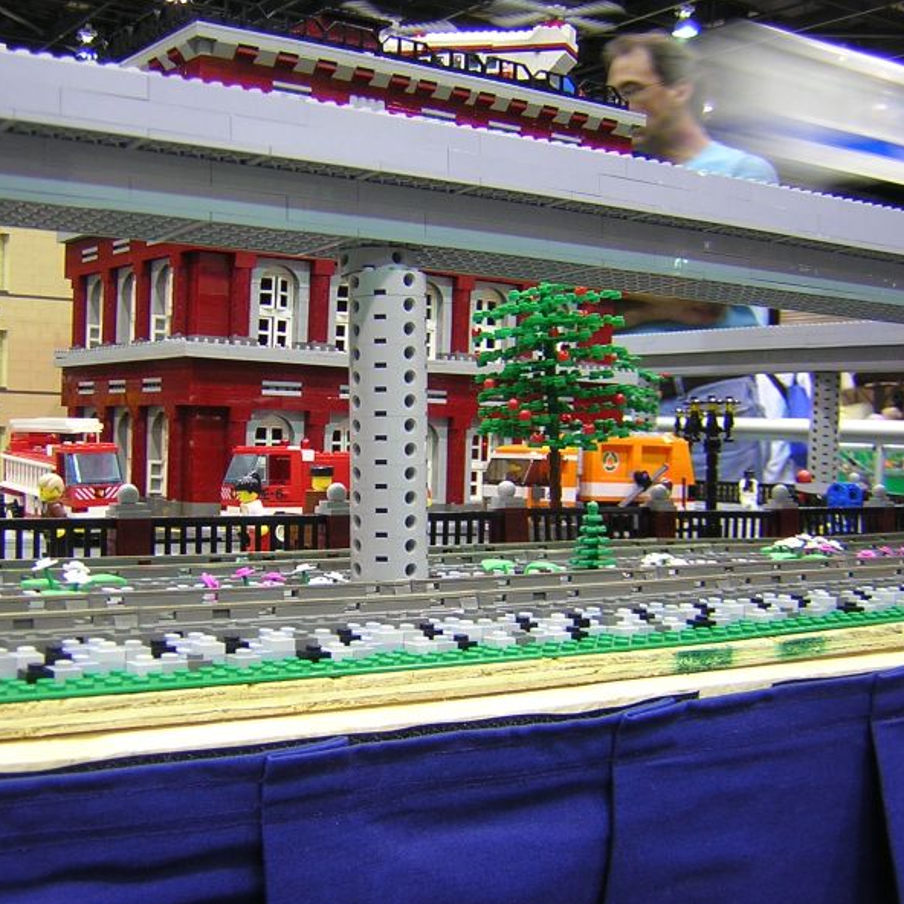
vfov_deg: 39.2
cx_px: 359
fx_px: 1270
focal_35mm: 43
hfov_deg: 39.0
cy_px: 452
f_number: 2.6
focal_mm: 4.7
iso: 113
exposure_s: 1/3.6
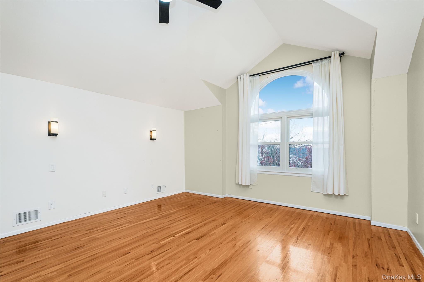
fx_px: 194
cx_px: 212
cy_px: 141
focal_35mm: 16
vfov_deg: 72.0
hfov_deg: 95.0
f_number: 6.3
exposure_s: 1/80
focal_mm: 16.5
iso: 50
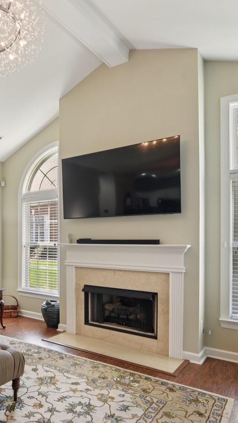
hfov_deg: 37.0
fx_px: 314
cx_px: -3
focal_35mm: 28
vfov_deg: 67.6
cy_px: 239
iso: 200
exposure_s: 1/15
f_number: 8
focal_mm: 15
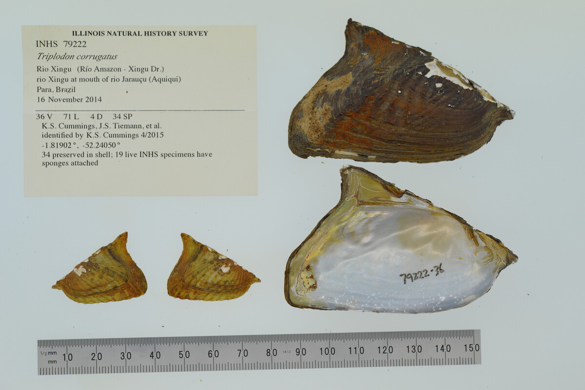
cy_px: 195
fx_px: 975
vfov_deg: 22.6
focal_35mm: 60
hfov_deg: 33.4
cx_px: 292
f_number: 7.1
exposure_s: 1/800
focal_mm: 60
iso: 200
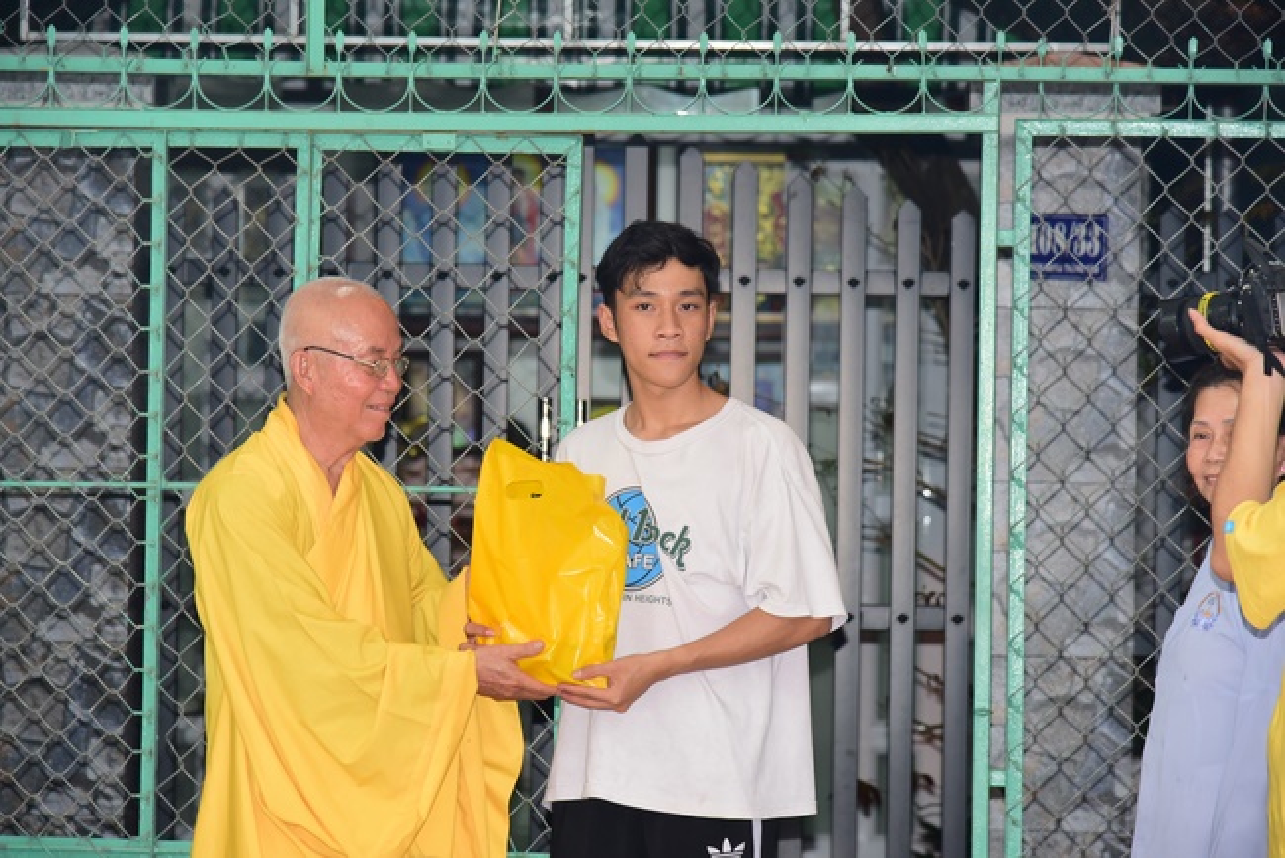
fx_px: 4285
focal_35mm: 120
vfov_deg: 11.4
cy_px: 429
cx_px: 642
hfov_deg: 17.1
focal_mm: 120
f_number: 5
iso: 1000
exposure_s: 1/80
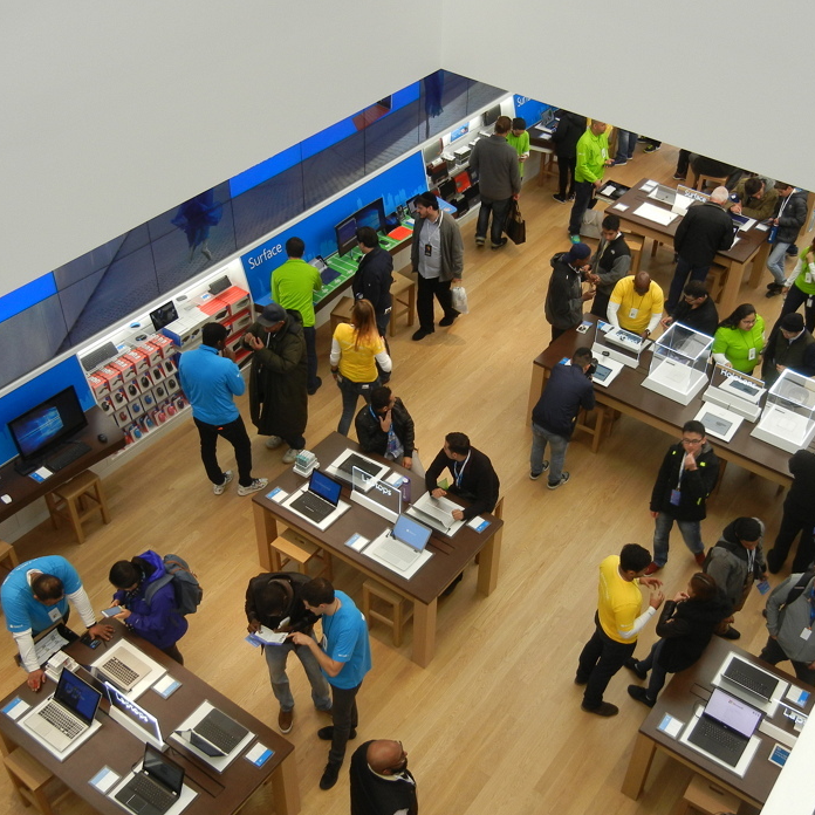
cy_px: 411
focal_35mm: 39
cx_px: 474
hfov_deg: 42.7
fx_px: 1039
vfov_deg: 42.8
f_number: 3.5
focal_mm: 5.4
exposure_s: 1/63.5
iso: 160
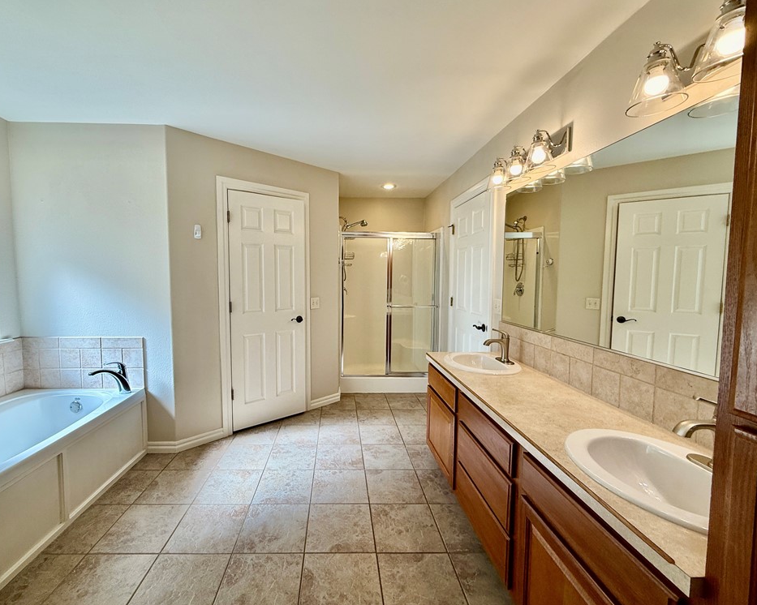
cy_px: 297
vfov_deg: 84.0
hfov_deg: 96.5
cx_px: 343
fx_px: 336
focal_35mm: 15
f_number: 2.2
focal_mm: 2.22
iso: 64
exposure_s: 1/124
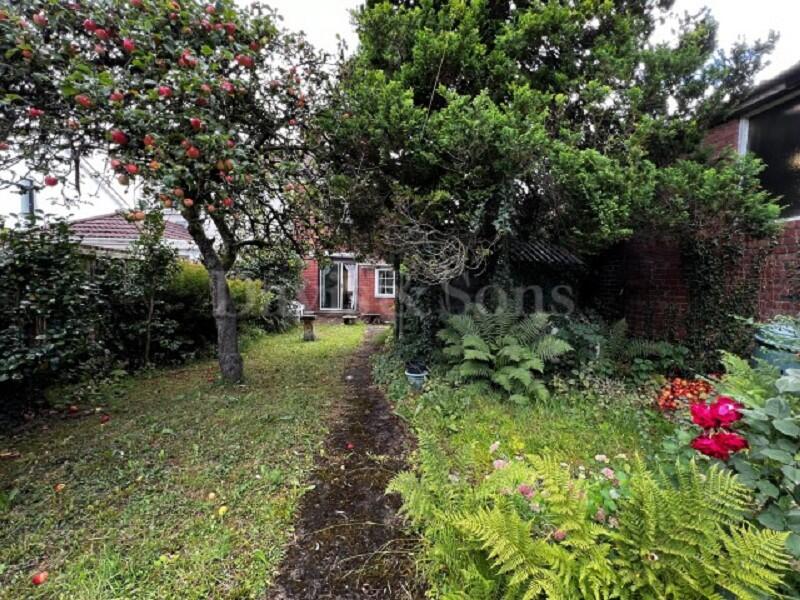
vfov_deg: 89.9
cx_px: 400
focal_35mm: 13
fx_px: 300
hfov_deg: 106.2
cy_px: 300
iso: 40
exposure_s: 1/99
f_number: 1.8
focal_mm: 1.57
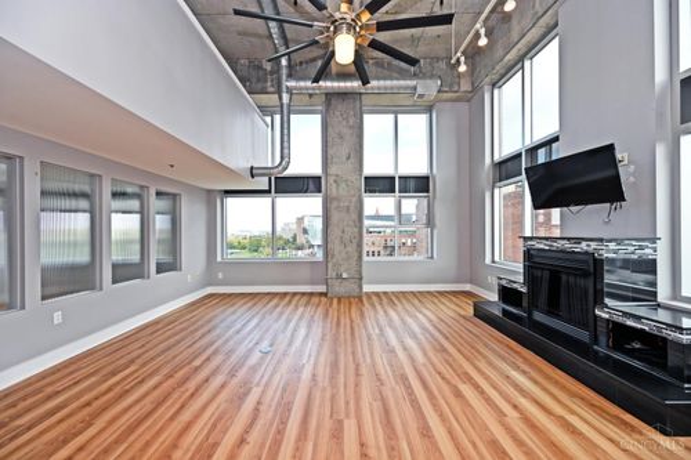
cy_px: 230
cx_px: 346
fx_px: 269
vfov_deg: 81.2
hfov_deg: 104.3
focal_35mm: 14
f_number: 5.6
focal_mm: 14
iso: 180
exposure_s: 1/125
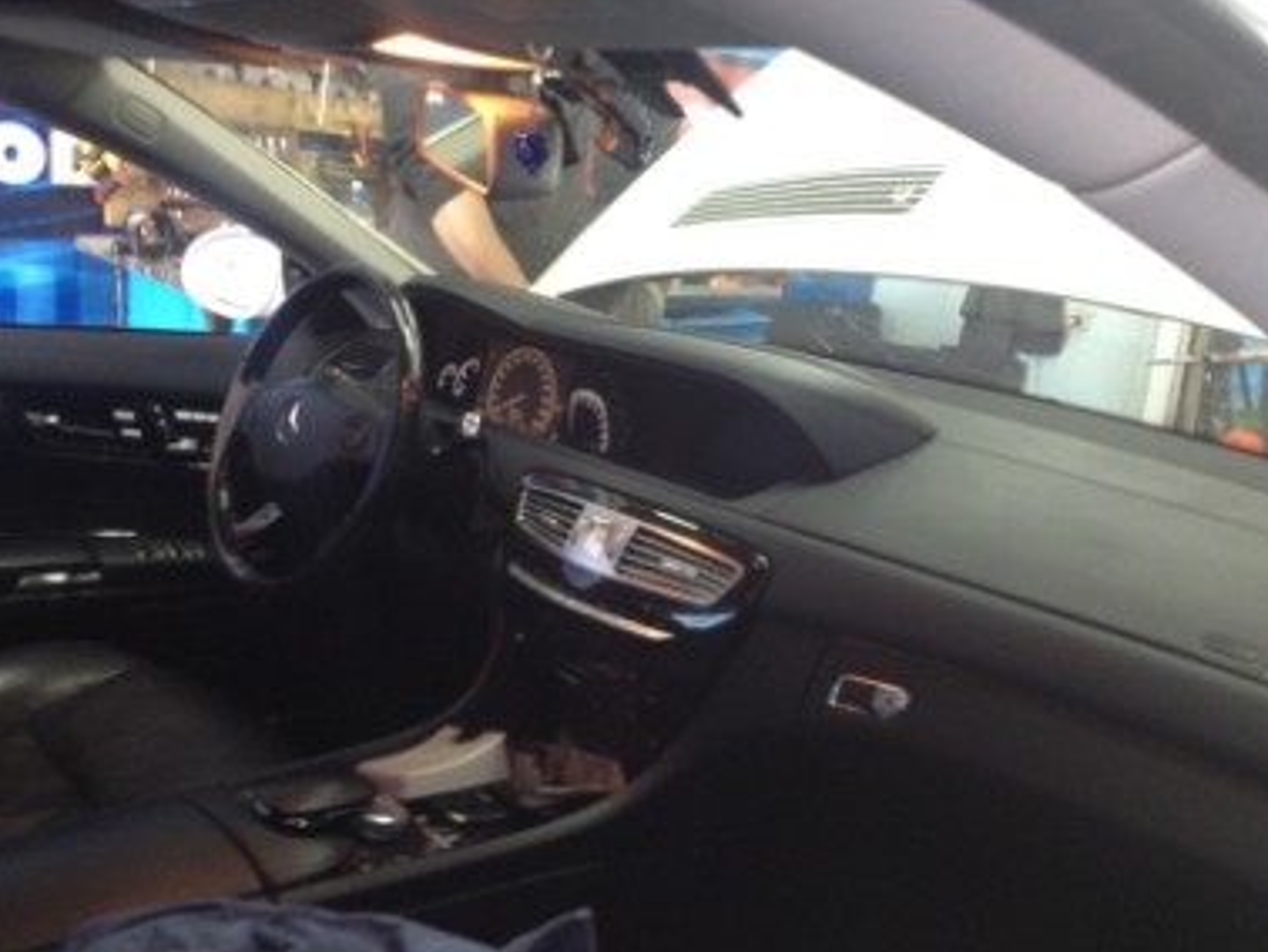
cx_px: 641
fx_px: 1356
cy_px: 493
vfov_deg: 38.7
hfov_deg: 50.1
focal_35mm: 37
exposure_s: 1/20
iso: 200
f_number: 2.4
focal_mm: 4.28
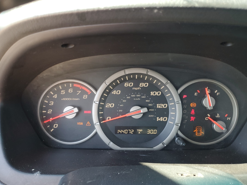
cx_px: 118
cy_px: 100
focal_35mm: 29
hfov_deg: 61.6
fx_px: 207
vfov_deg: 48.2
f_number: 1.5
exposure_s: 1/120
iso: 66
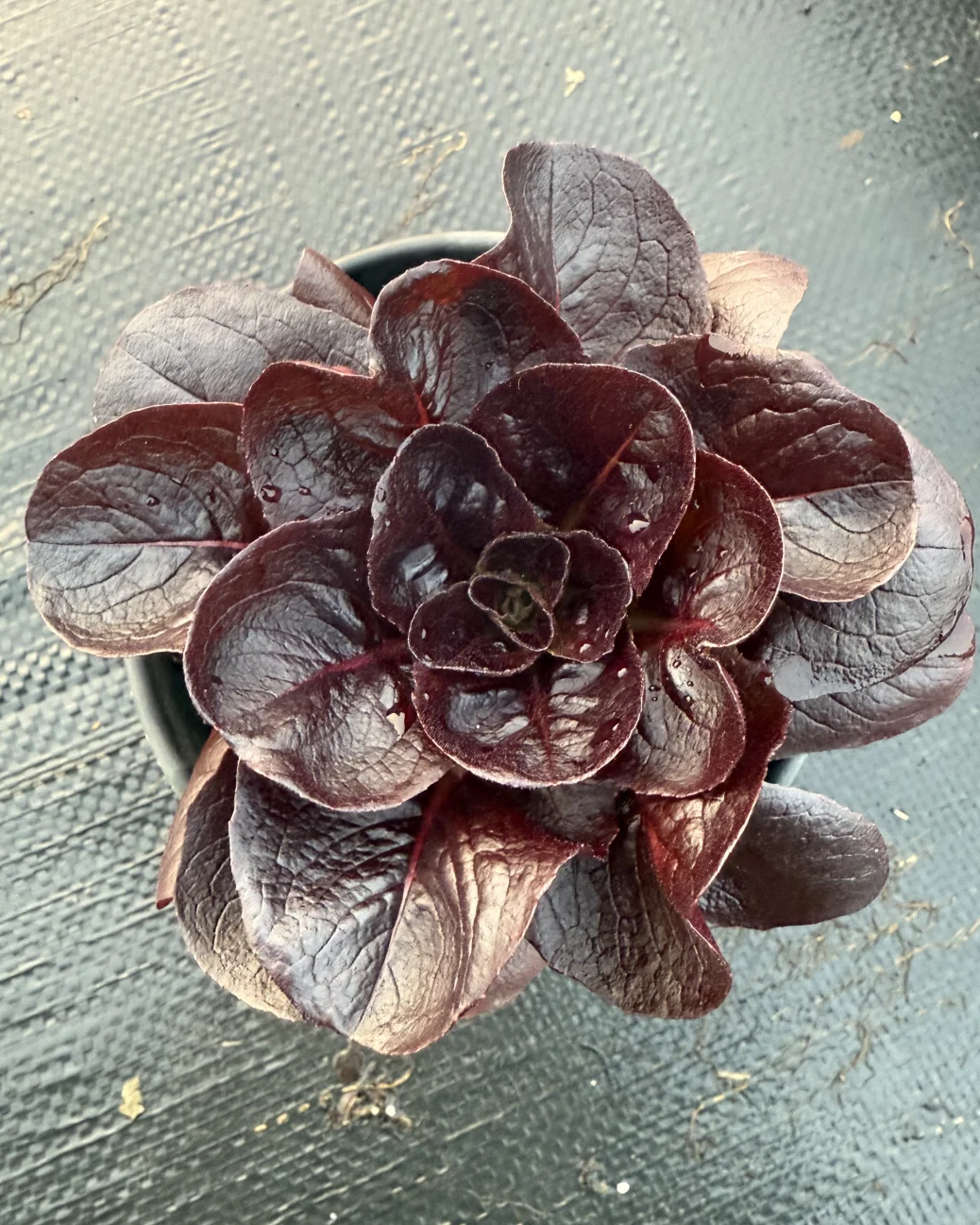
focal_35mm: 26
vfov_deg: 66.0
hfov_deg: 54.9
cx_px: 507
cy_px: 628
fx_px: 942
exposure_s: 1/60
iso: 500
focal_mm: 2.22
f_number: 2.2
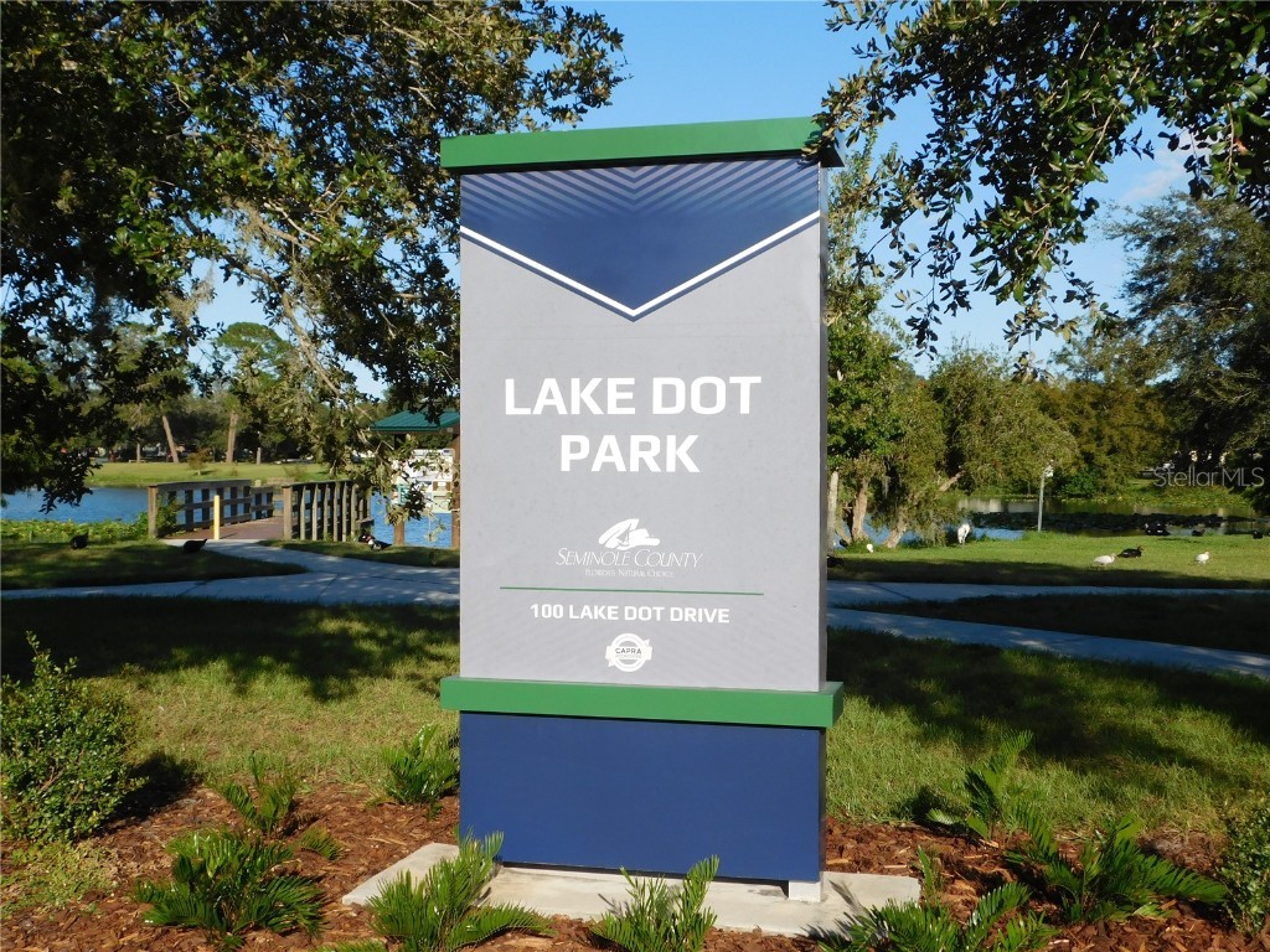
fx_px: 1468
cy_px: 476
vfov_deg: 36.0
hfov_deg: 46.8
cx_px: 635
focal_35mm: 40
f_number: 3.6
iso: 125
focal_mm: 7.1
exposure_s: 1/1250
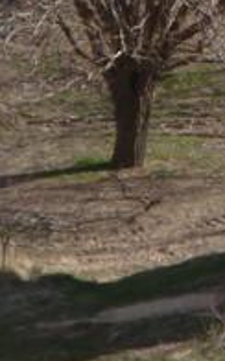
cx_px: 732
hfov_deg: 0.9
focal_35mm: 1457
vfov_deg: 1.4
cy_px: -556
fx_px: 14337
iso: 100
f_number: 5.6
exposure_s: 1/320
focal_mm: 44.5
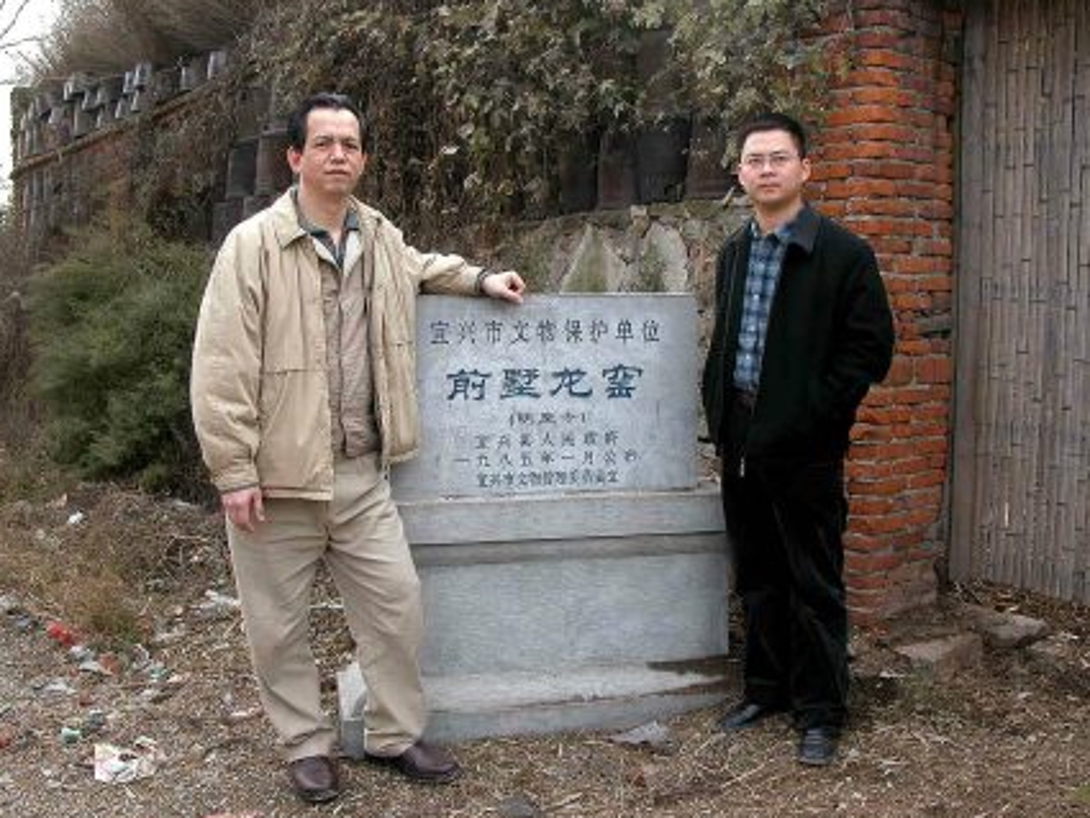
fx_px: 1134
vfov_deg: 39.7
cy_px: 423
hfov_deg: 51.3
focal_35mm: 36
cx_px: 564
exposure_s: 1/107
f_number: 3.5
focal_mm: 8.9
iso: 100
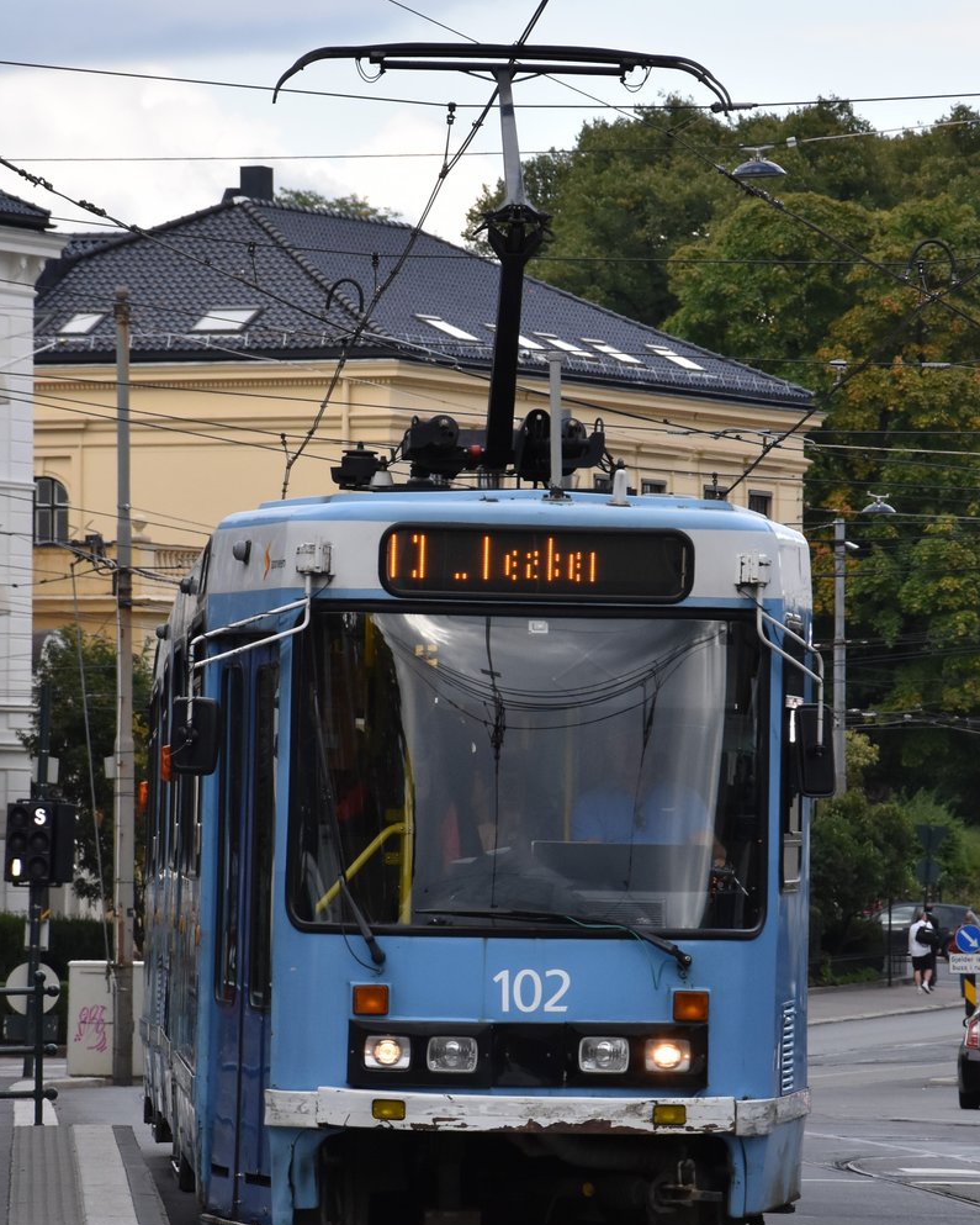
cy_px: 698
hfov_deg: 8.7
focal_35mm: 179
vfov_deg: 10.8
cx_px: 488
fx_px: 6471
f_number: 7.1
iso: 800
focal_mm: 105
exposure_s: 1/800
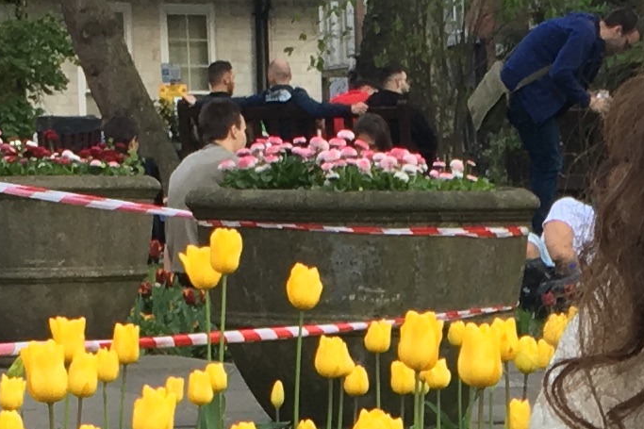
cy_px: 858
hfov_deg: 11.4
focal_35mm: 178
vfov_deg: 7.4
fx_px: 3183
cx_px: 677
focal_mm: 4.15
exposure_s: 1/50
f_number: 2.2
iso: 25
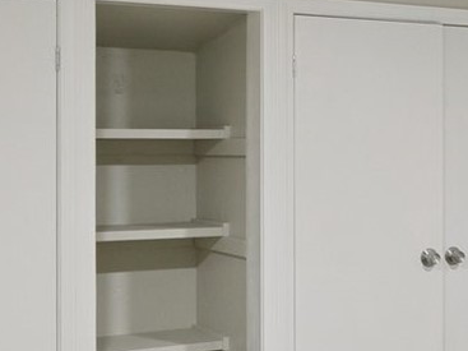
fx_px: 1081
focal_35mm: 80
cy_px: 158
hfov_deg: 22.8
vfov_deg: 18.4
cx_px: 534
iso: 200
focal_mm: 10
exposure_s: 1/13
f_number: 6.3
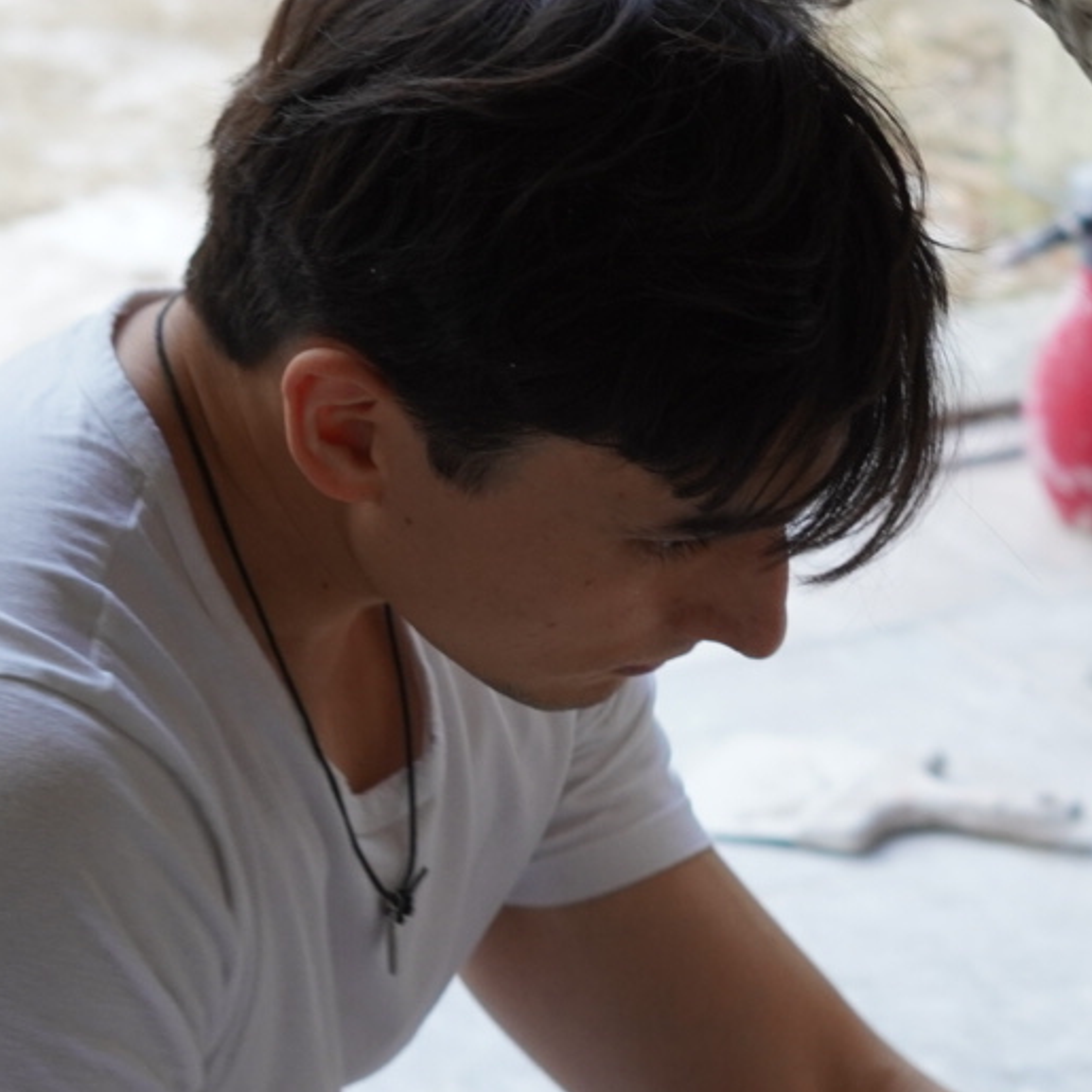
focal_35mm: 200
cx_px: 1315
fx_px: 7138
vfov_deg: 8.7
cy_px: 973
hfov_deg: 8.6
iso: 400
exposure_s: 1/80
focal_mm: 50
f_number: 4
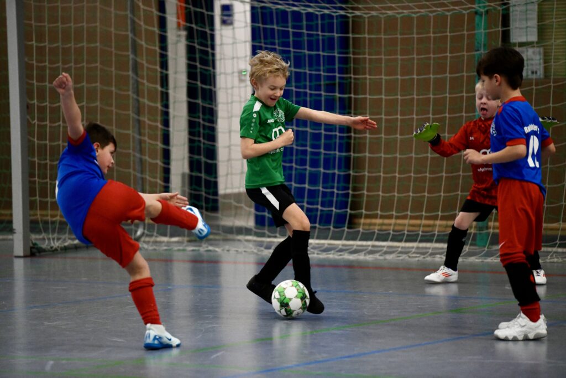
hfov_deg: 10.5
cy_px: 189
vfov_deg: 7.0
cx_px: 283
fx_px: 3066
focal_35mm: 195
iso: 8000
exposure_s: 1/1600
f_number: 2.8
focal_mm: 195
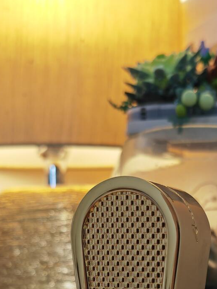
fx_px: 527
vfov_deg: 28.8
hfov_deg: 23.1
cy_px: 290
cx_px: 155
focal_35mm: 63
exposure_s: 1/100
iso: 80
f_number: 1.8
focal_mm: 5.53
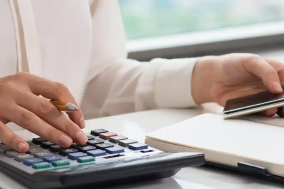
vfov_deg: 9.2
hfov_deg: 13.8
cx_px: 104
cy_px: 87
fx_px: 1176
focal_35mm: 149
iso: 160
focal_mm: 85
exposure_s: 1/400
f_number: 4.5
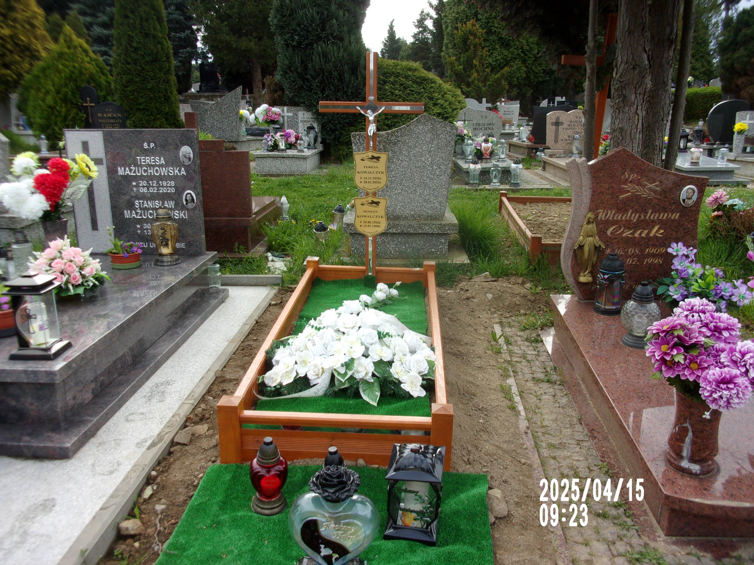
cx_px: 377
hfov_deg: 63.4
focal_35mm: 28
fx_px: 610
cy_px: 282
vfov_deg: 49.7
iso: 80
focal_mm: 5.1
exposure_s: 1/240
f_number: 3.9
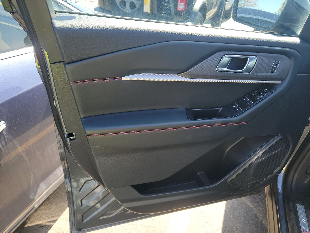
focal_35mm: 24
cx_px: 155
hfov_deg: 71.6
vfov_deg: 56.8
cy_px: 116
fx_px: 215
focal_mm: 6.7
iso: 56
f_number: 1.8
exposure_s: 1/119
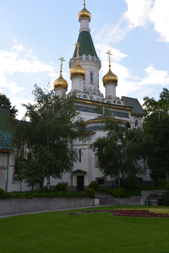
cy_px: 126
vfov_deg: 42.7
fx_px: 324
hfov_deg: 29.3
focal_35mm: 46
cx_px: 84
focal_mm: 46
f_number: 9
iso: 250
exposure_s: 1/200
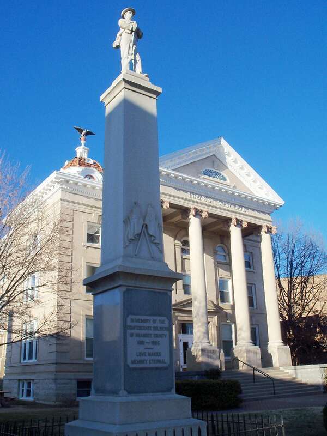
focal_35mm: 35
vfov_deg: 52.6
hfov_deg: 40.7
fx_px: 441
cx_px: 164
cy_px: 218
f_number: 5.5
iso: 80
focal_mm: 6.3
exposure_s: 1/250
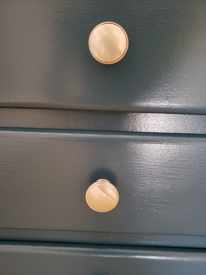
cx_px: 103
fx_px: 206
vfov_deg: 67.3
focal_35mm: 26
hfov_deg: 53.1
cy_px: 138
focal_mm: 4.3
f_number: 1.5
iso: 500
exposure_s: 1/10
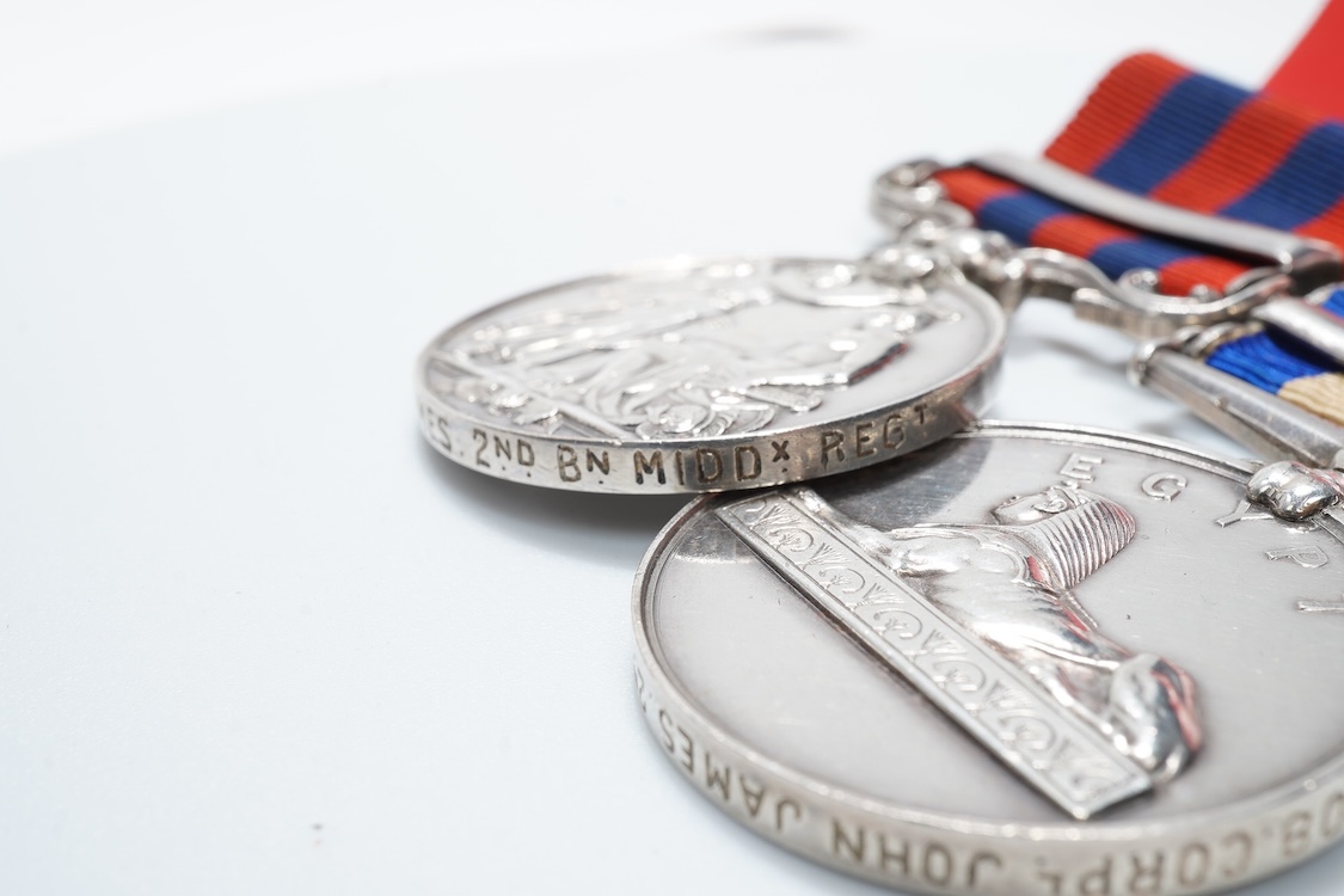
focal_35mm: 45
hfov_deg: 43.6
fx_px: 1680
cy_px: 448
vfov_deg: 29.9
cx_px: 672
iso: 100
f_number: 22
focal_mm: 30
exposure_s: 1/100
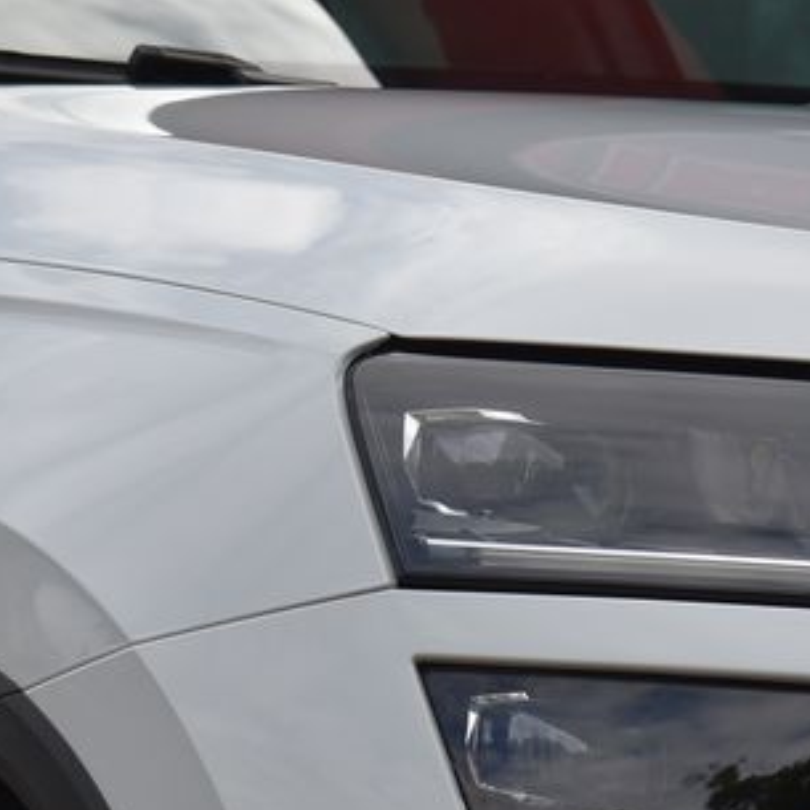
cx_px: 199
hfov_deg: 5.1
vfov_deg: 5.1
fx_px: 9080
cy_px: 436
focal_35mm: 343
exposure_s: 1/400
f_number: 10
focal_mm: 120
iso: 500
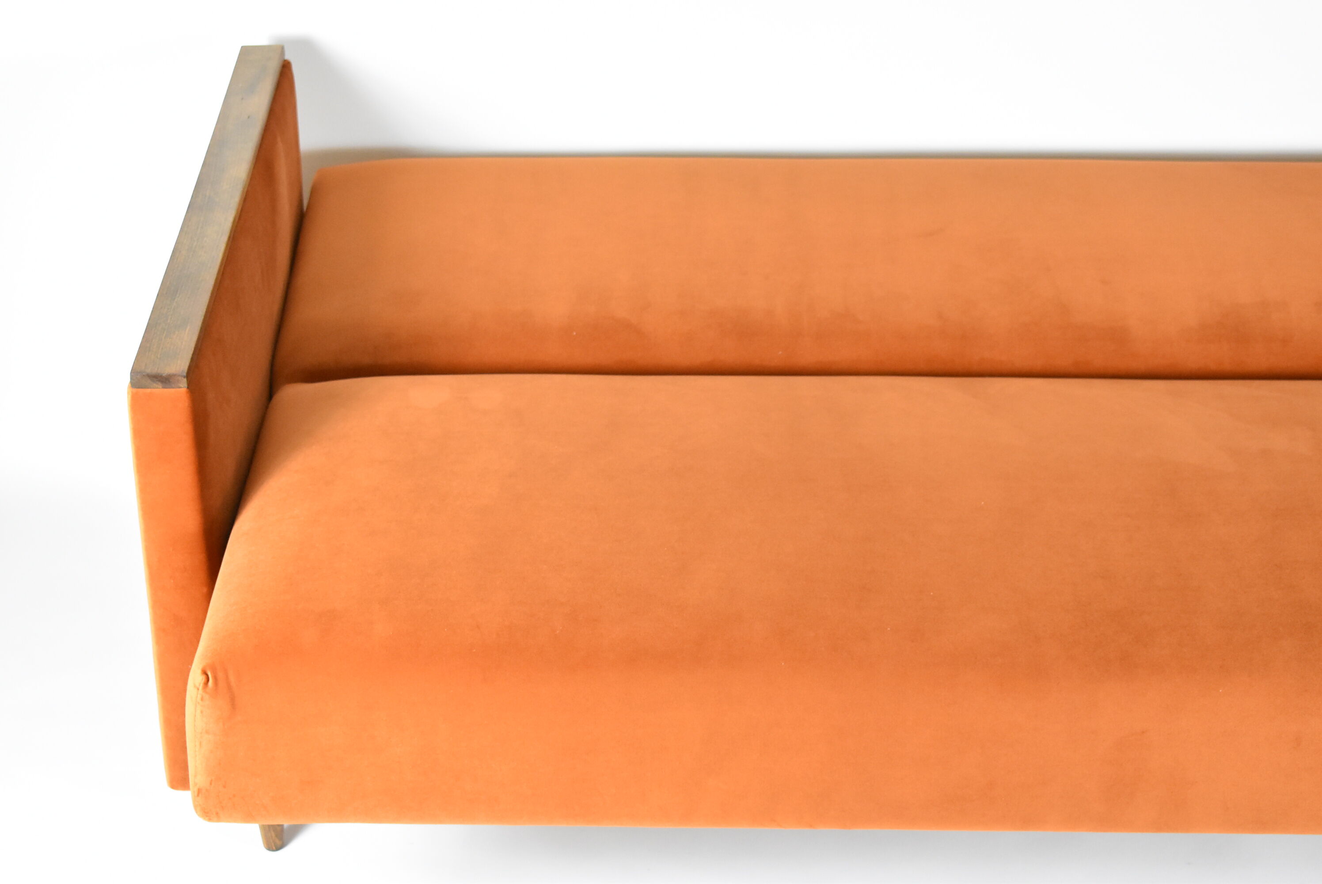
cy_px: 442
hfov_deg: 28.1
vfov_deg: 19.0
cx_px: 661
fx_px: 2646
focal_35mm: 72
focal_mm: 48
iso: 3200
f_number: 5.3
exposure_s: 1/60
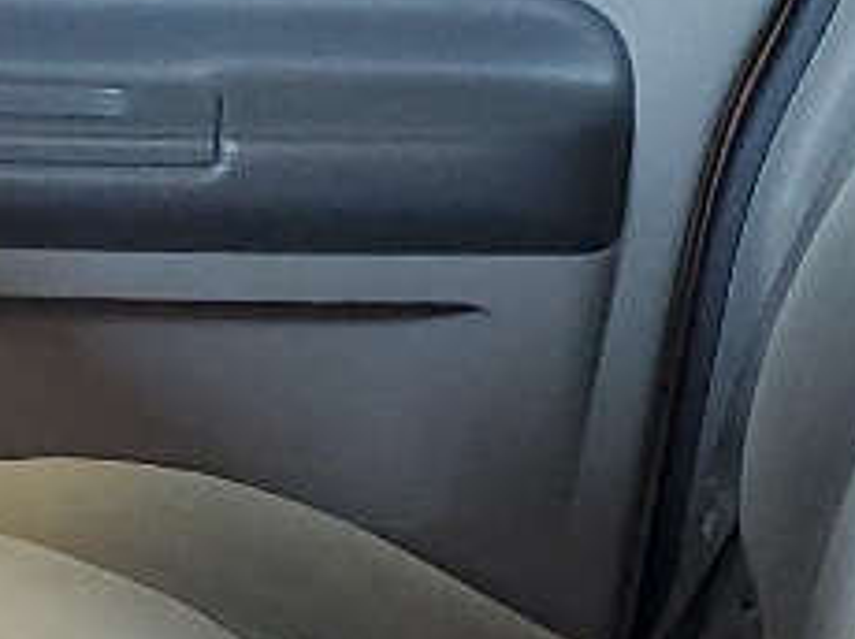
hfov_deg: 10.9
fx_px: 4466
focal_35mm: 181
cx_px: 104
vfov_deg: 8.1
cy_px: 892
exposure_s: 1/60.2
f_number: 1.5
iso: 167
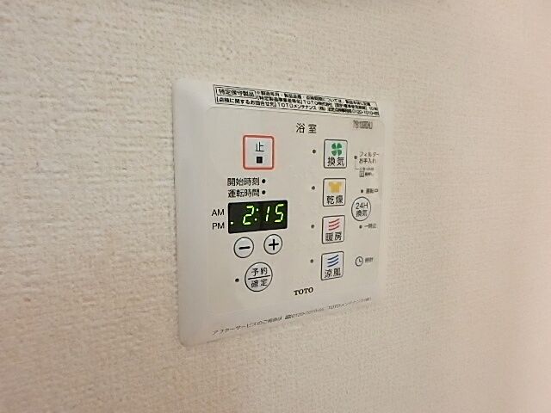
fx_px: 334
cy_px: 206
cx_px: 276
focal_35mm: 21
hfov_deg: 79.0
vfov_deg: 63.4
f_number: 3.5
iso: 800
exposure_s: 1/30
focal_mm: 3.7
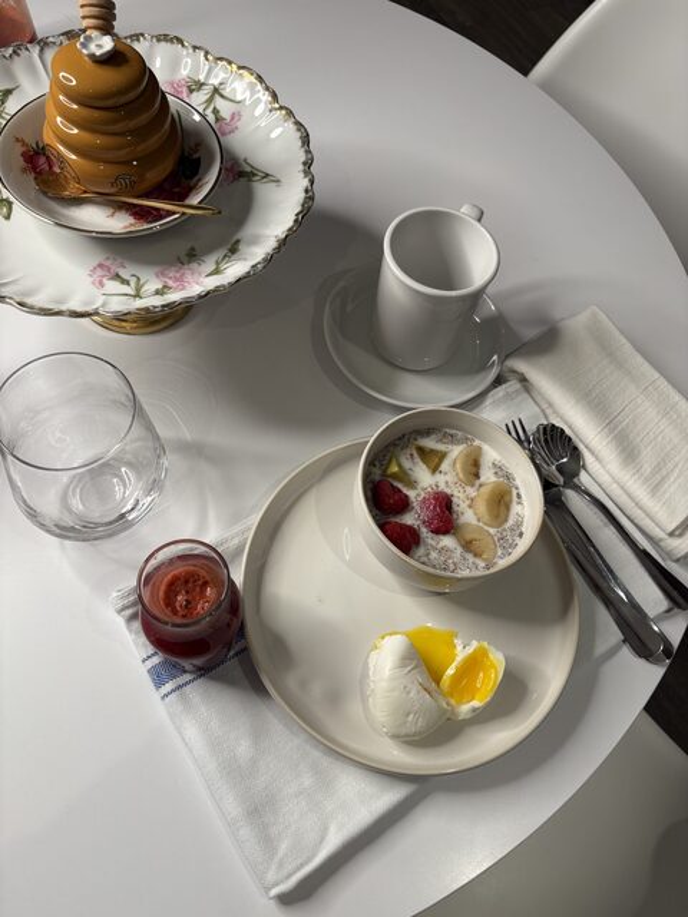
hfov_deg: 53.1
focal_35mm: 26
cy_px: 458
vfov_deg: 67.3
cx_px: 344
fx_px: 689
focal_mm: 5.96
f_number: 1.6
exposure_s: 1/120
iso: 40
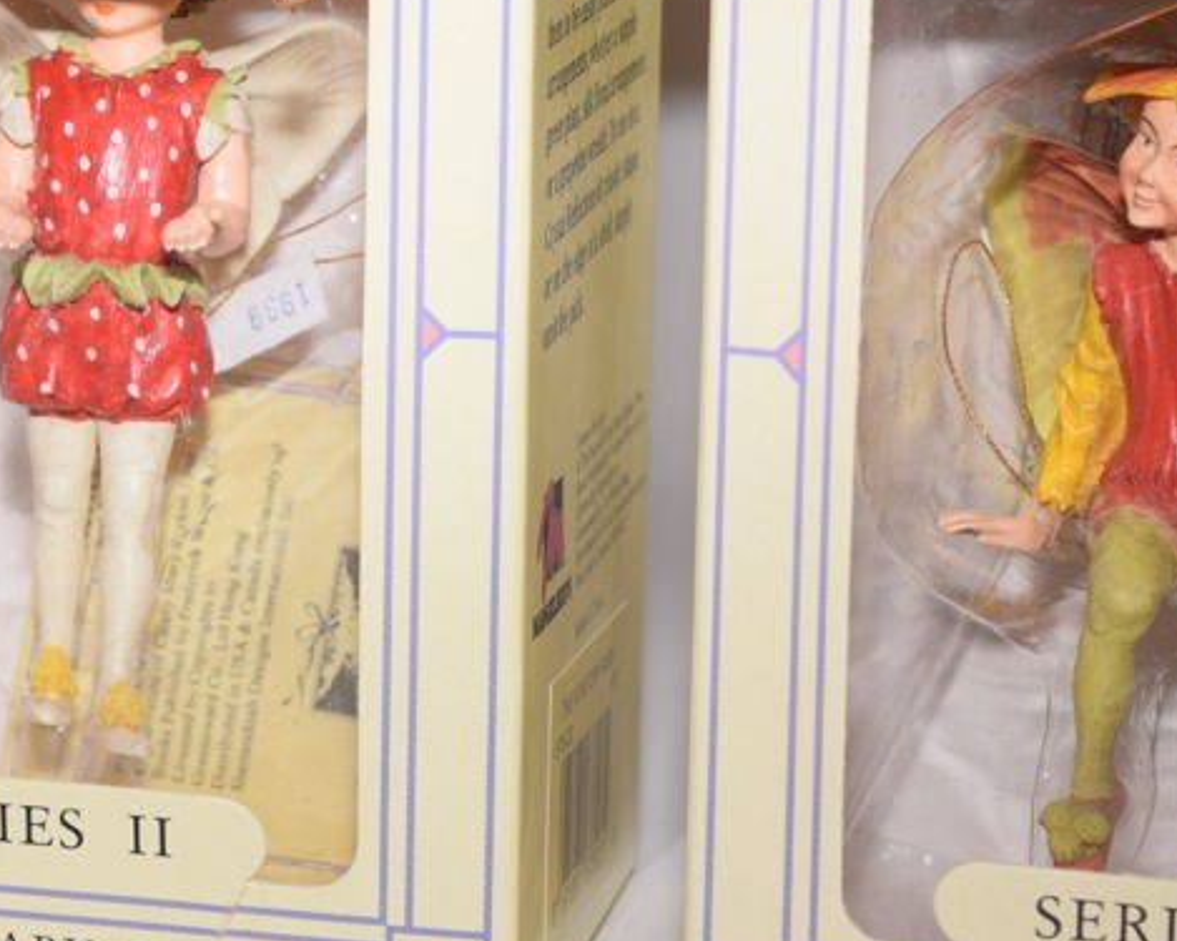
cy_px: 277
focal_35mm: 165
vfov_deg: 9.4
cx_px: 141
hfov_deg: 11.6
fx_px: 5747
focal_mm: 55
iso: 280
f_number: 5.6
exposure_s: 1/60
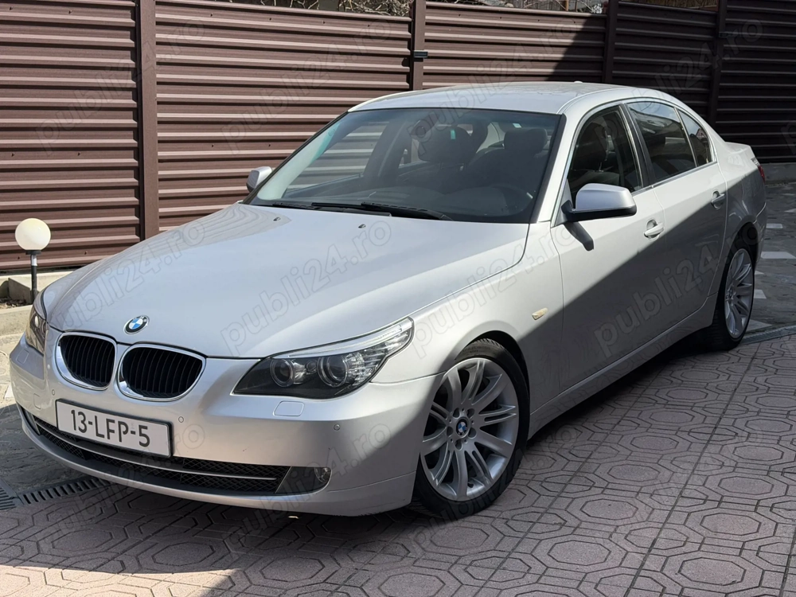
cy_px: 298
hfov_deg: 39.7
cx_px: 398
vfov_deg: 30.3
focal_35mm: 48
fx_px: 1104
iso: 100
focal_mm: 6.76
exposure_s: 1/6536
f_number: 1.78
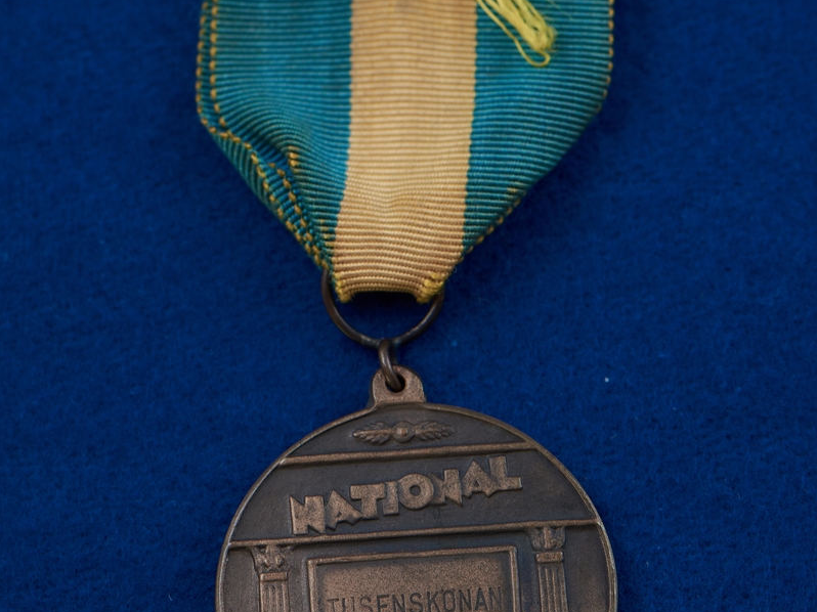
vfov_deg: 6.5
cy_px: 323
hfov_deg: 8.7
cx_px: 408
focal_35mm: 228
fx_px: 5373
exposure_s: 1/80
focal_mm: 105
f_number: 9
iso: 320
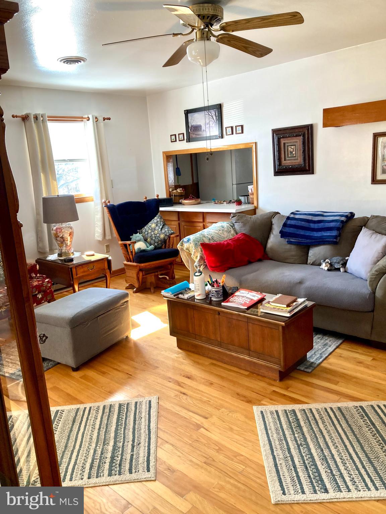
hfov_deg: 49.7
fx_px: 416
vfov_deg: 63.4
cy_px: 257
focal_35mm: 28
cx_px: 193
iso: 80
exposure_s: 1/86
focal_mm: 3.99
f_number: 1.8
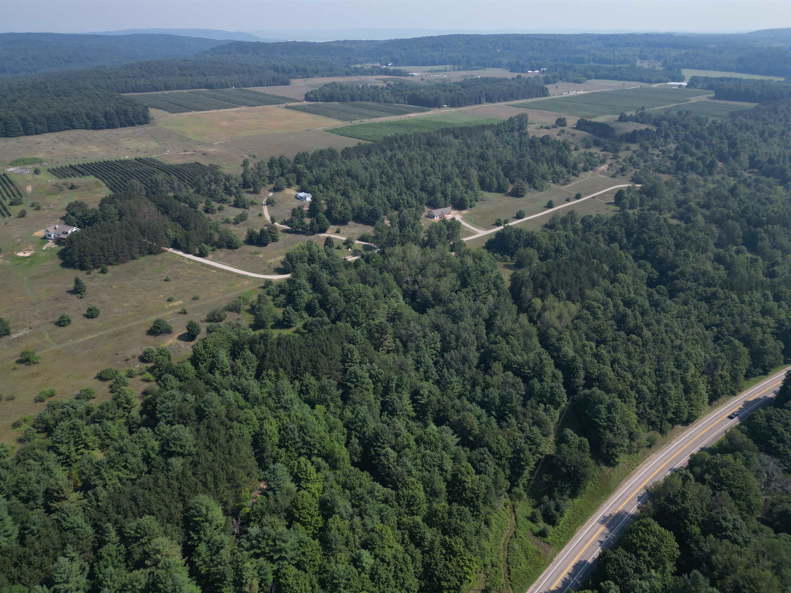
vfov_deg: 56.8
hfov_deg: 71.6
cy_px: 296
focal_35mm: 24
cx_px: 396
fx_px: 548
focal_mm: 6.72
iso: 110
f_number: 1.7
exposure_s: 1/2500
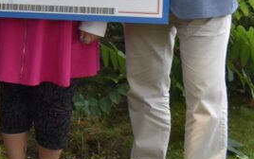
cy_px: -73
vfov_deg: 12.0
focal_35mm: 105
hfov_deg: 17.1
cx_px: -170
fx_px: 727
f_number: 6.3
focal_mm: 18
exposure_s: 1/160
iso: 400
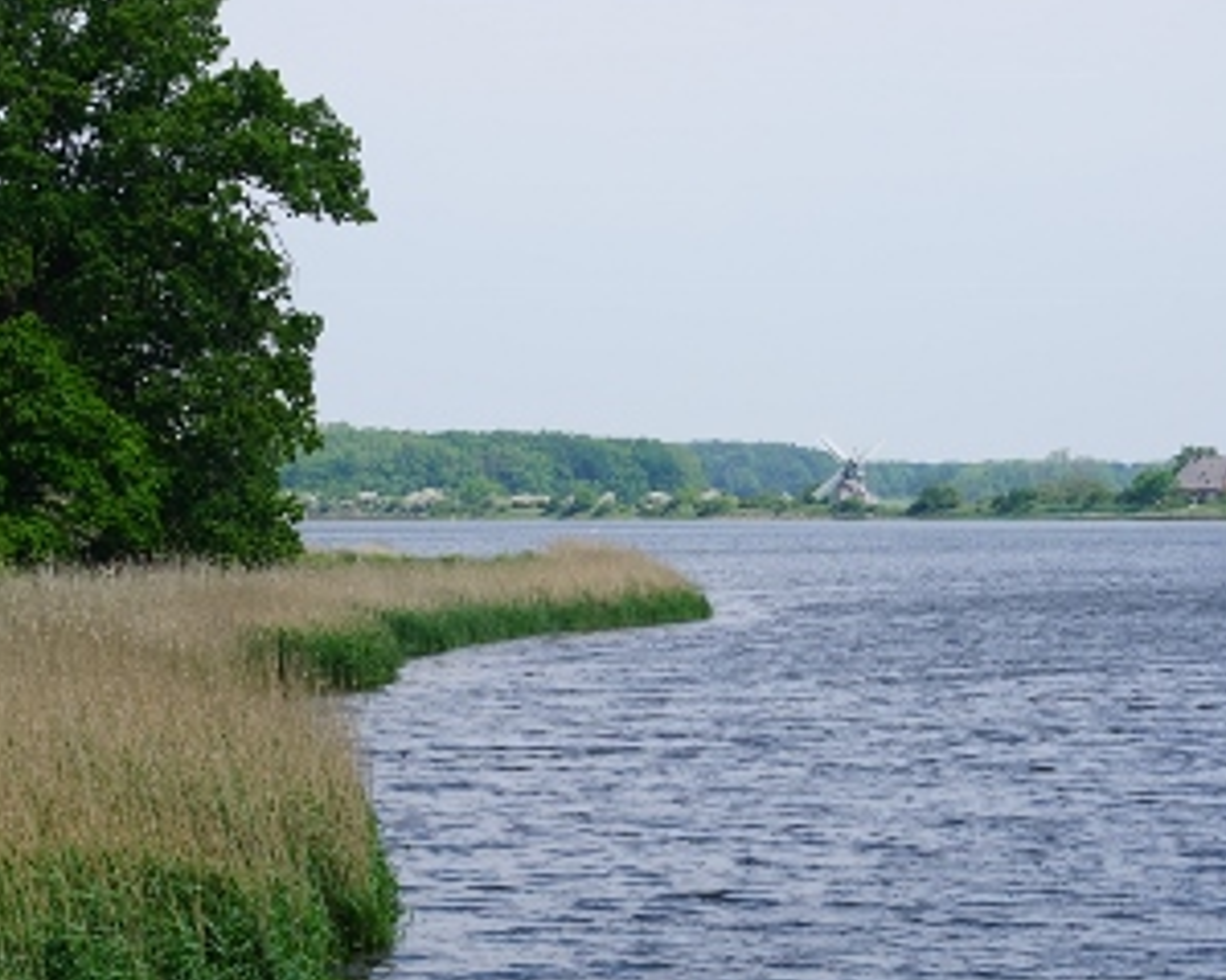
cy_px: 527
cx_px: 656
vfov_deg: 13.6
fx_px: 4099
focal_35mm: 113
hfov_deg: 17.0
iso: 100
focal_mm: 60
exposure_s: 1/160
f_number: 9
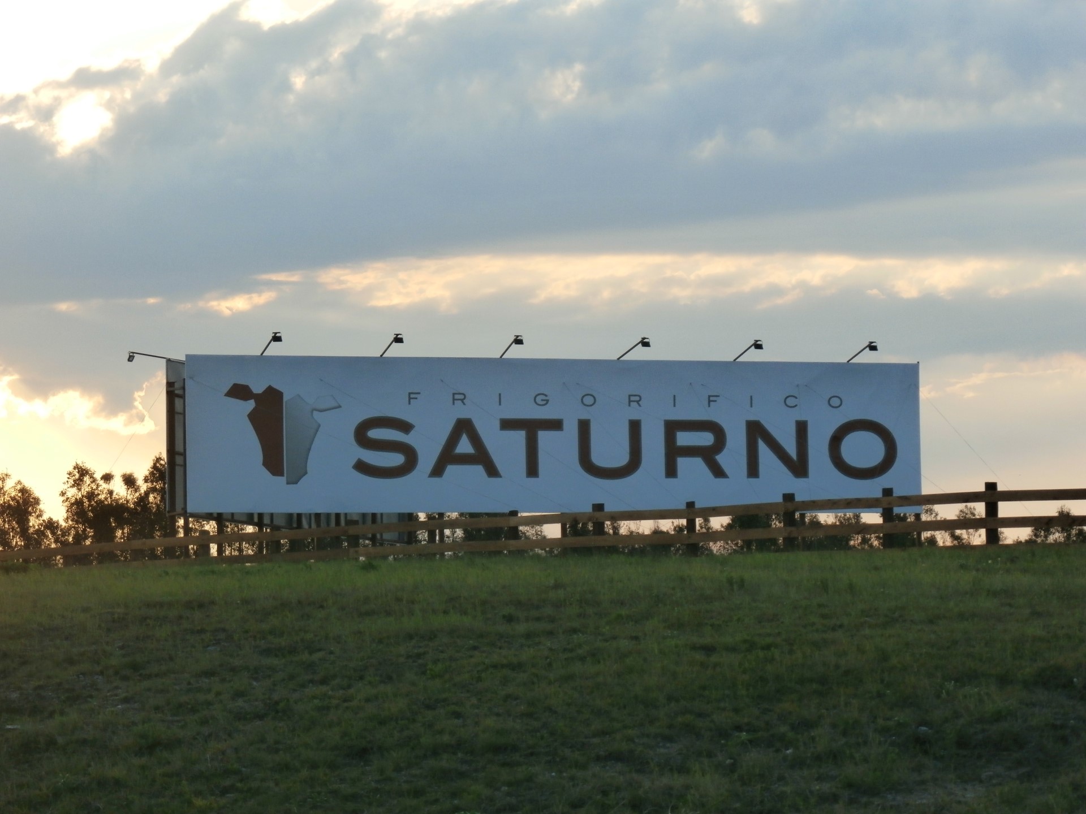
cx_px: 543
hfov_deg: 14.1
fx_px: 4392
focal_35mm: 140
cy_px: 407
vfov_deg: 10.6
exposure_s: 1/200
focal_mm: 25.06
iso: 100
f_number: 5.4
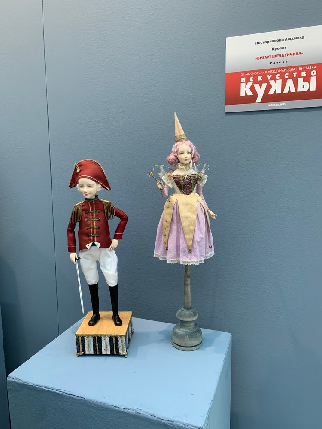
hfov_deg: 53.1
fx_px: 322
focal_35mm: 26
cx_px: 161
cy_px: 214
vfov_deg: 67.3
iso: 80
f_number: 1.8
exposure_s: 1/50
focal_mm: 4.25
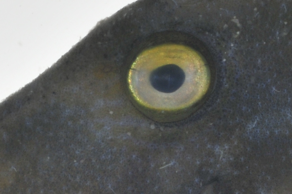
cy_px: 218
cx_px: 442
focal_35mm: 720
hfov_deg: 2.9
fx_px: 5835
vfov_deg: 1.9
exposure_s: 1/60
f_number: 22
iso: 200
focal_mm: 105
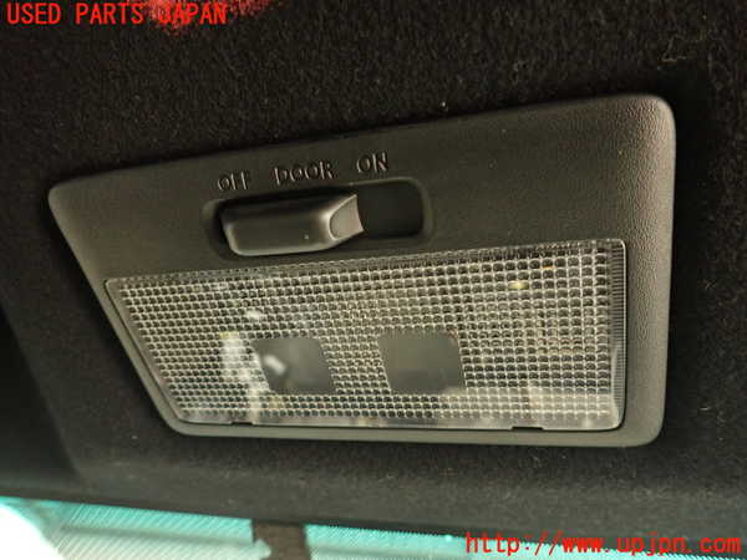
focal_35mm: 25
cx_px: 374
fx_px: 539
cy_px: 280
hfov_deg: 69.4
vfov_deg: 54.9
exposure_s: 1/30
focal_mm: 4.5
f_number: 2
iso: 400
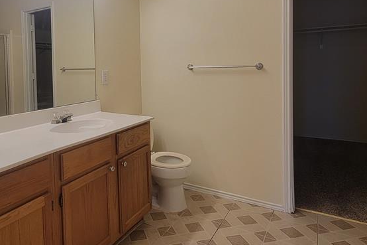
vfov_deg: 50.1
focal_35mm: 25
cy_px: 76
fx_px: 255
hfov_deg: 70.4
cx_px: 137
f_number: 2.2
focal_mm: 2.2
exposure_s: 1/120
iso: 80
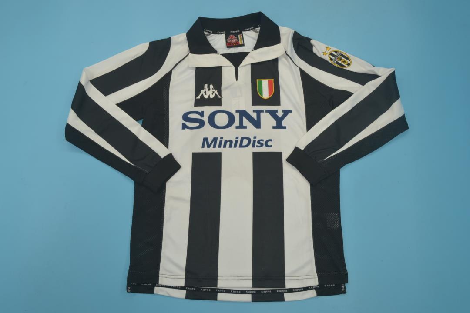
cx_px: 235
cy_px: 156
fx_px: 431
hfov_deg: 57.2
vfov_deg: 40.0
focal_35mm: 33
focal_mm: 22
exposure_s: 1/60
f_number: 6.3
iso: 200
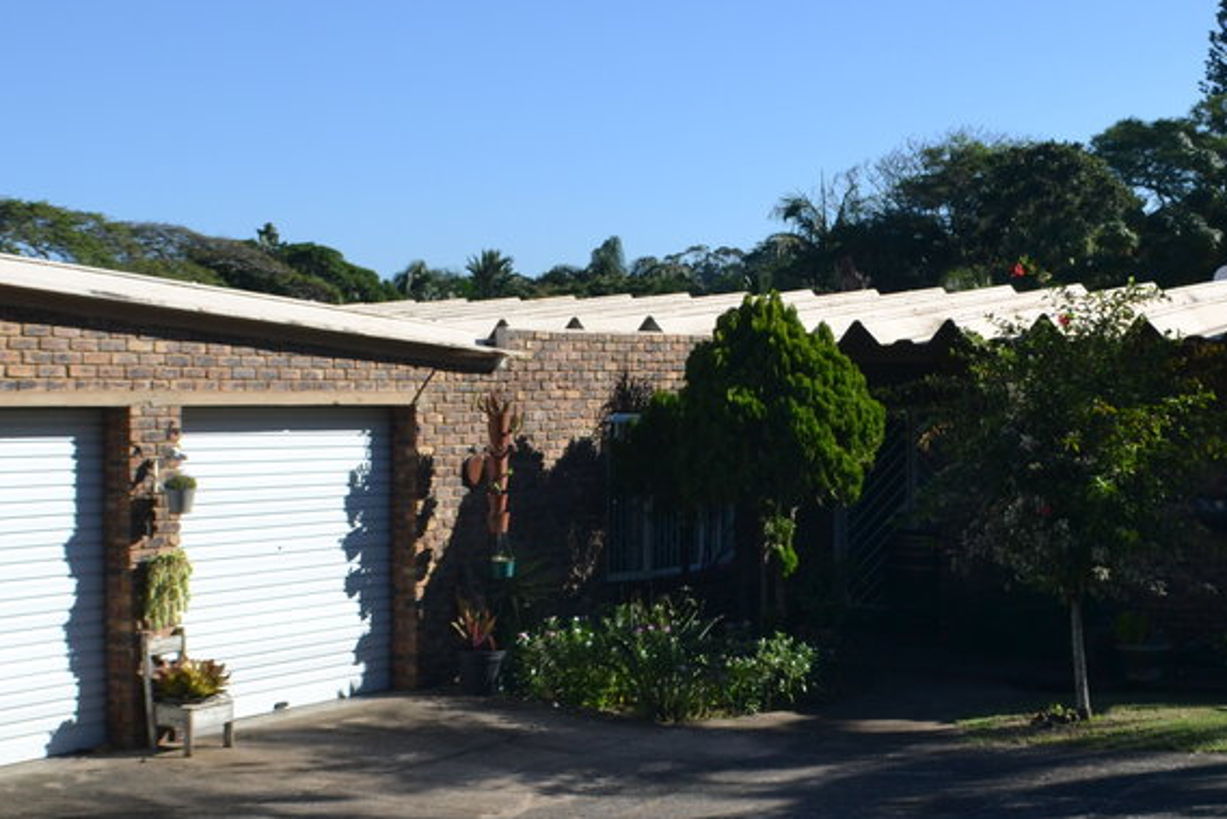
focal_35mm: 73
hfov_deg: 27.5
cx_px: 845
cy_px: 322
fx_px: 2489
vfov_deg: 18.7
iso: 400
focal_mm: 24
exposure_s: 1/1250
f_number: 5.6
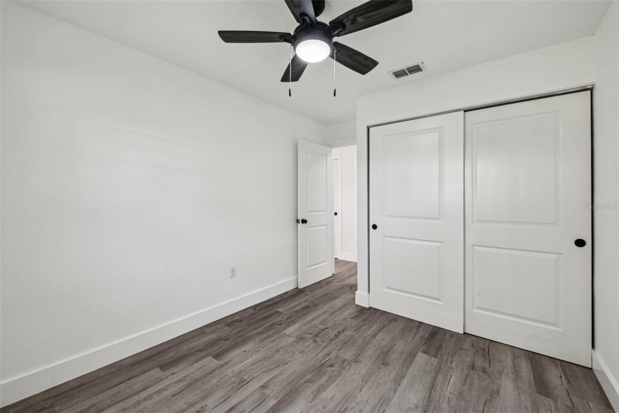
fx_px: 241
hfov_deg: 104.3
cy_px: 206
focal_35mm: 14
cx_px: 310
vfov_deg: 81.2
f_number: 8
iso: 400
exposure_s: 1/20
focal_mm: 14
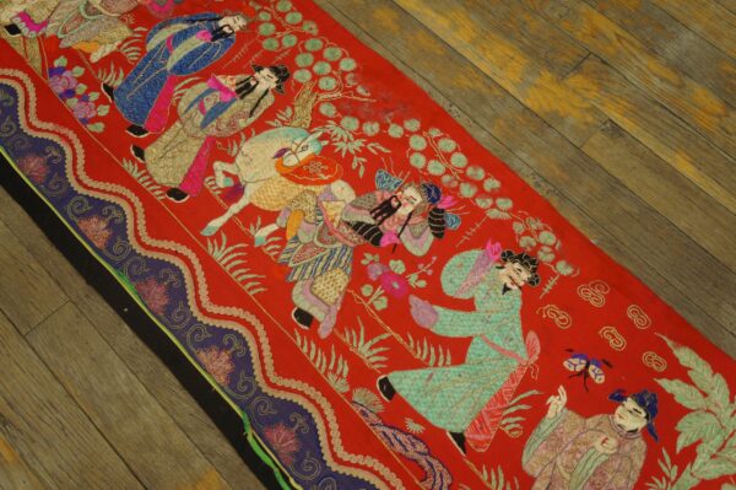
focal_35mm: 33
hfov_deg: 57.3
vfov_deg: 39.9
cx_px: 368
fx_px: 674
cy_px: 245
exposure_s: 1/60
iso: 500
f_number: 4
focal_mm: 22
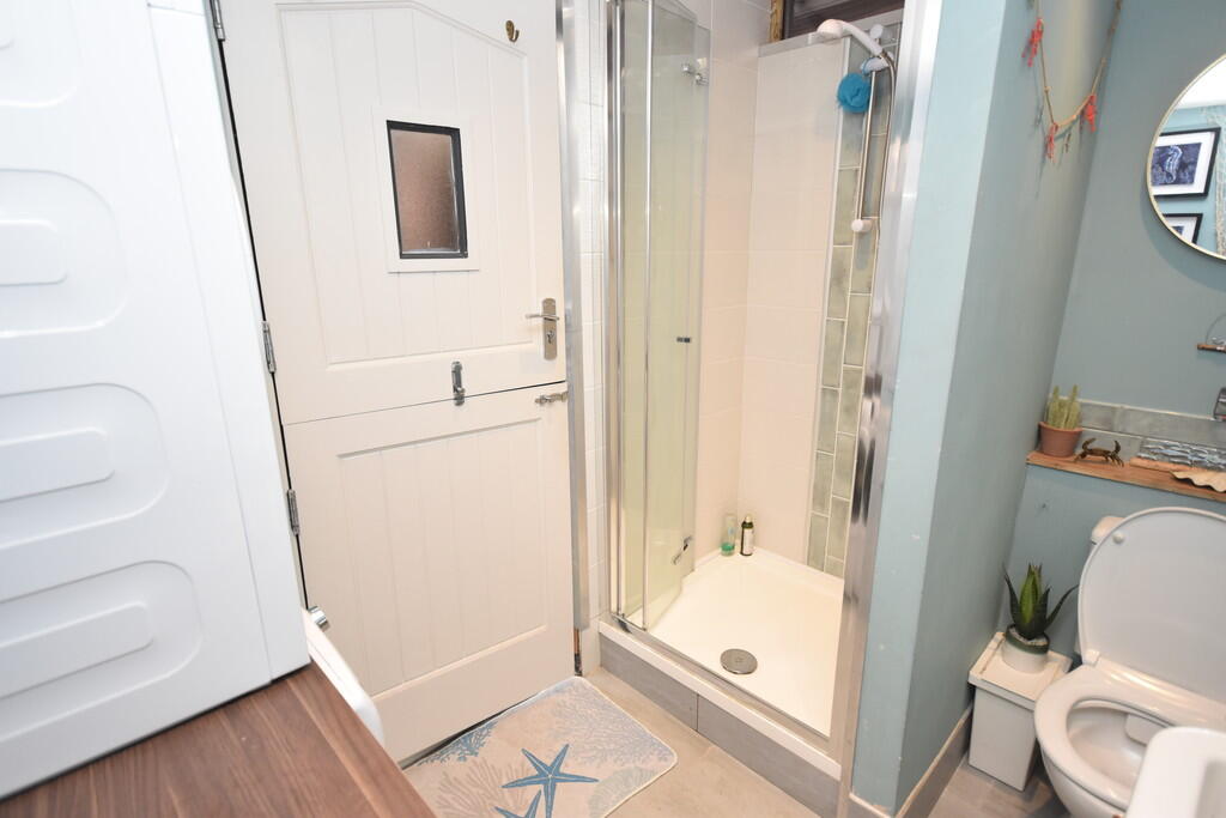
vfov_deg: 67.4
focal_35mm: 18
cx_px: 613
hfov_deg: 90.0
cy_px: 409
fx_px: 613
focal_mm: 12
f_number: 4.5
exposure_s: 1/160
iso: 800
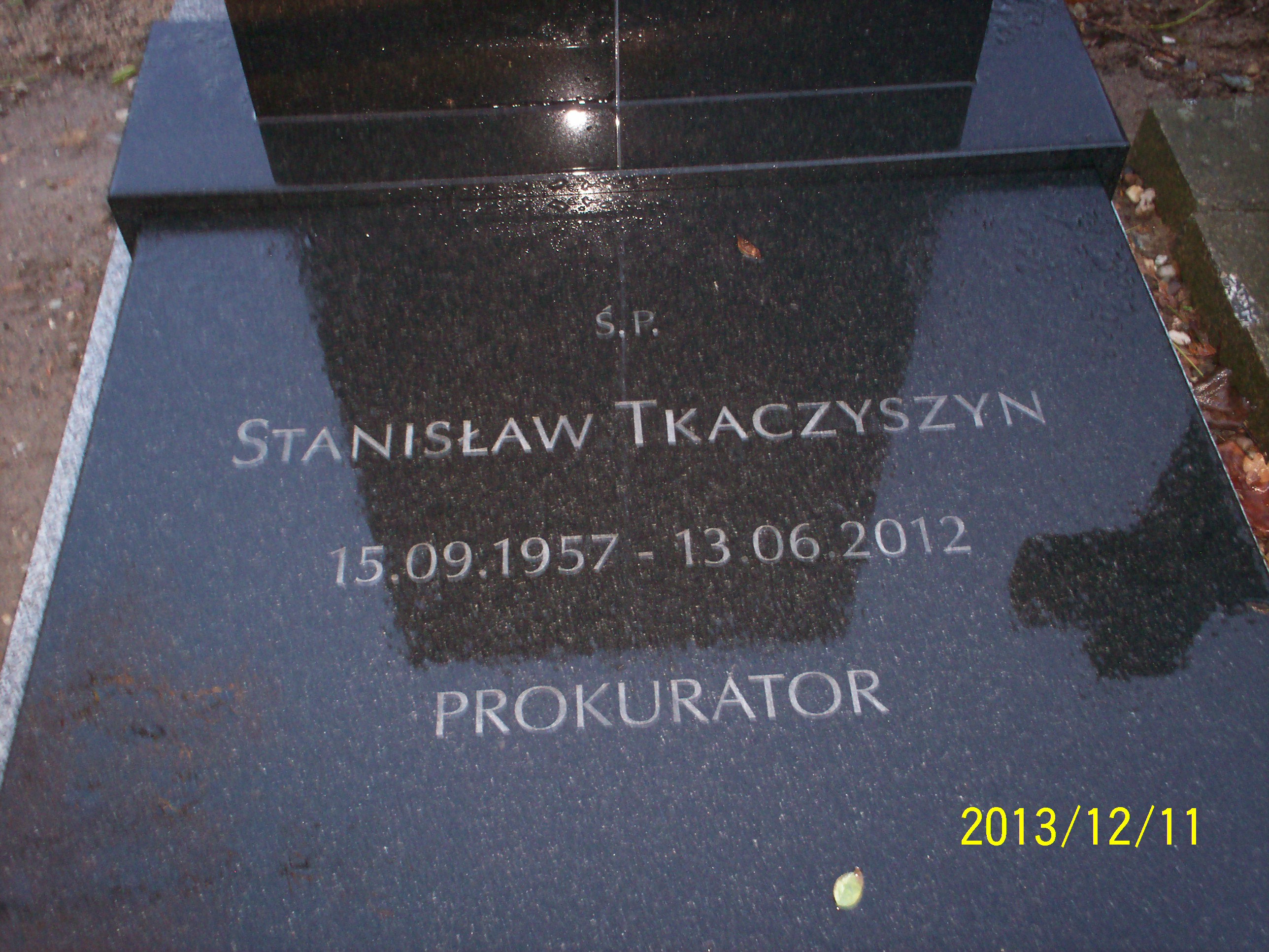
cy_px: 476
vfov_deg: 39.7
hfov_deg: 51.4
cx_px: 634
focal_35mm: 36
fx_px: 1320
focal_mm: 6
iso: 140
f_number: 4.5
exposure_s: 1/15
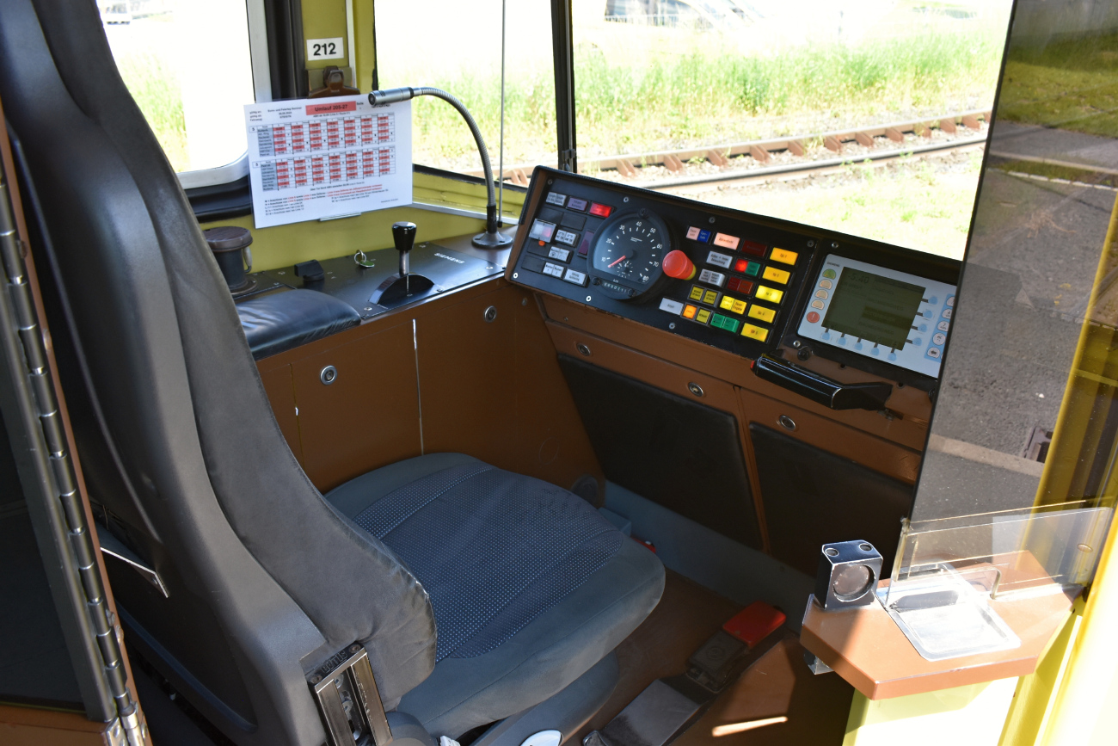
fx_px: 932
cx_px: 559
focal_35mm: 30
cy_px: 373
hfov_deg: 61.9
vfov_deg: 43.6
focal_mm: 20
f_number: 6.3
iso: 400
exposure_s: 1/160
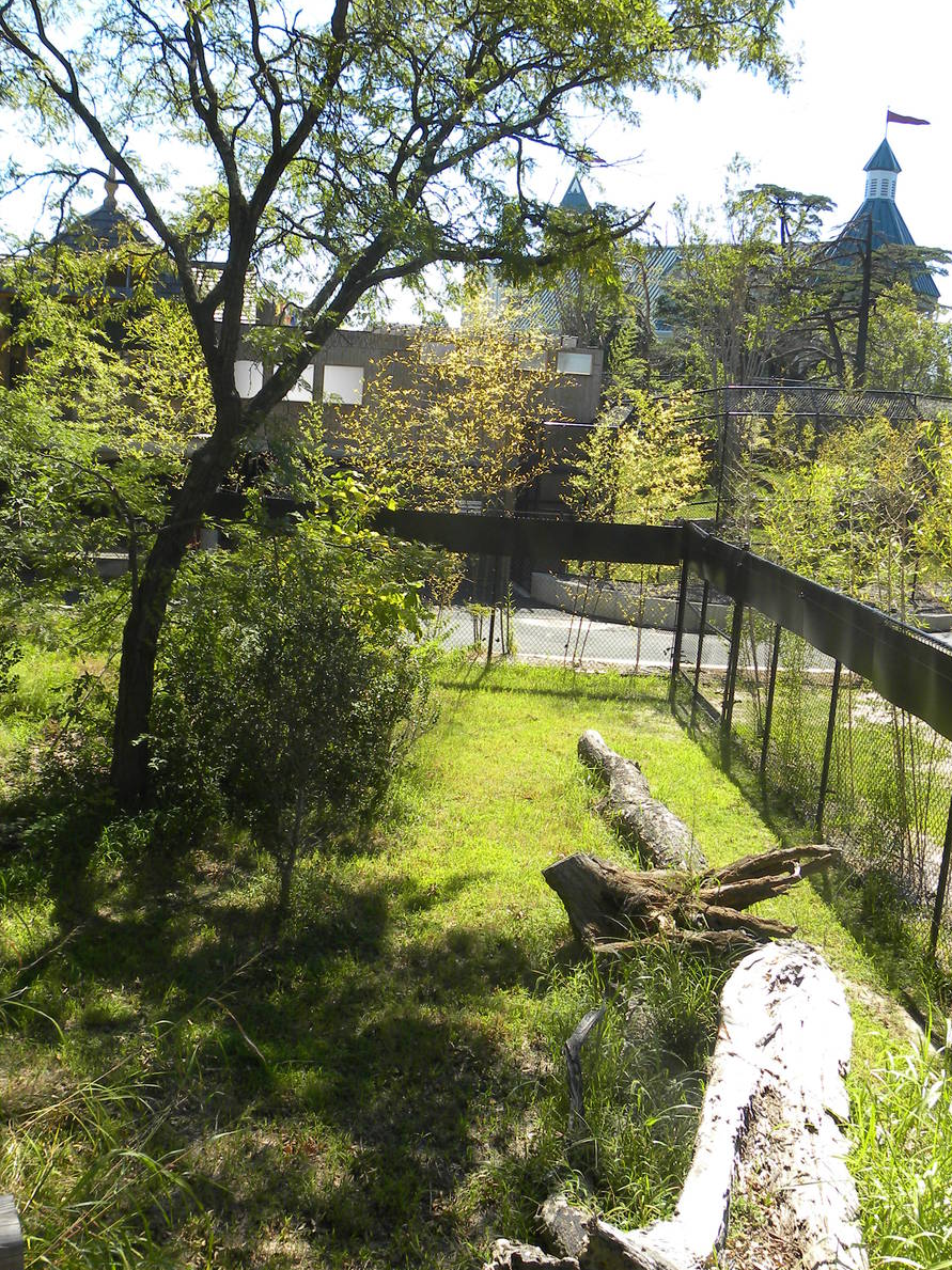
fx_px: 1284
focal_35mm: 35
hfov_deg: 40.7
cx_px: 453
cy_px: 628
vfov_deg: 52.6
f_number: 4.5
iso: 64
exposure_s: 1/190
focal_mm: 4.6
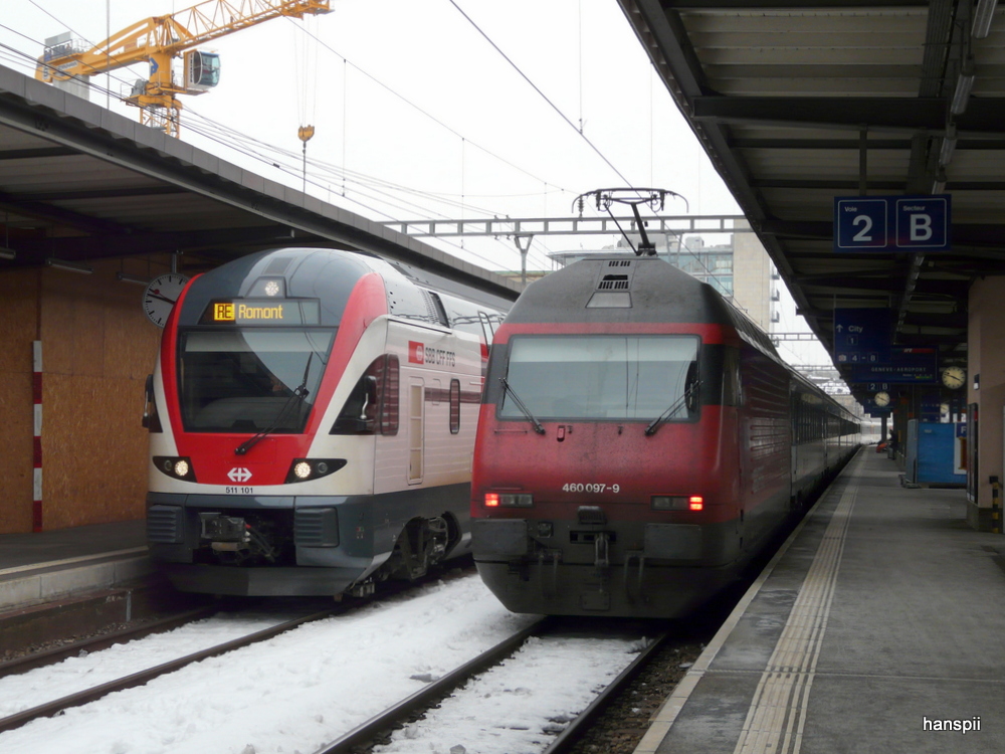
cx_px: 502
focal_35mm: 64
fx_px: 1858
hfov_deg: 30.3
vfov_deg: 22.9
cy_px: 377
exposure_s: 1/200
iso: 100
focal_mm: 10.5
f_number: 4
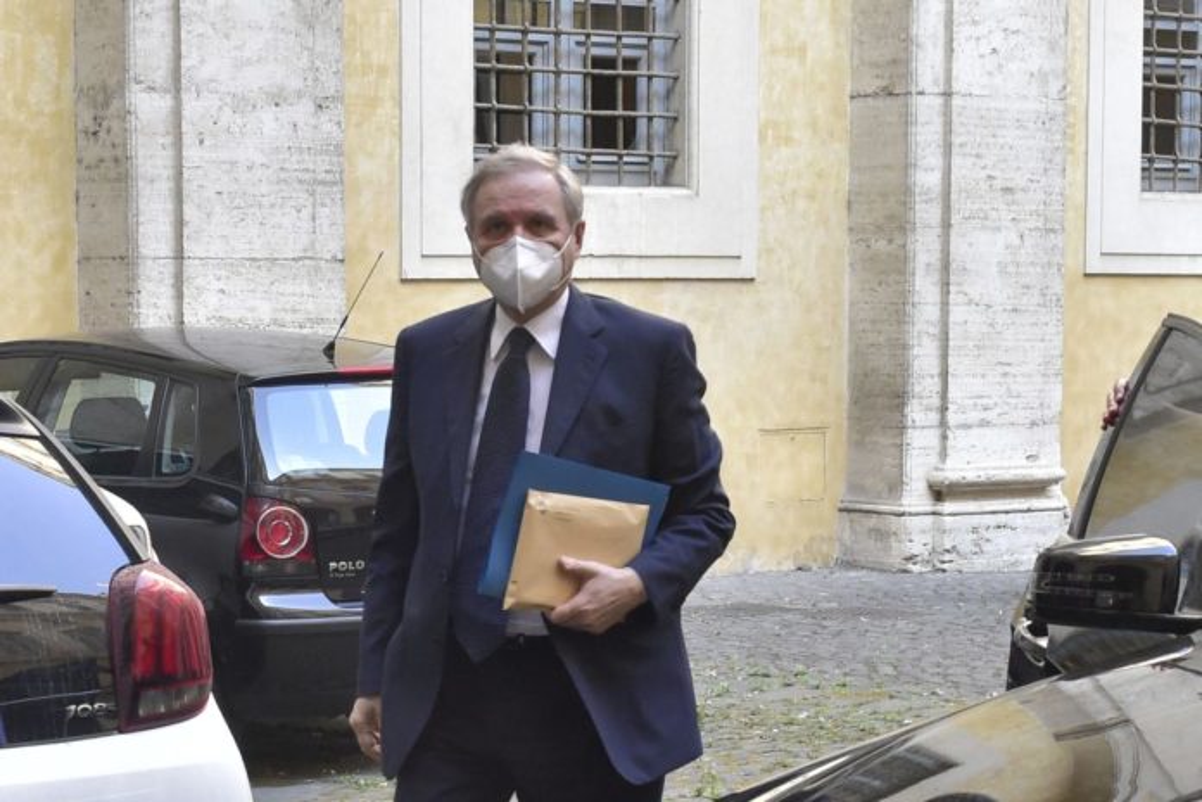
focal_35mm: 44
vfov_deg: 30.5
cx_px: 601
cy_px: 401
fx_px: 1469
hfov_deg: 44.5
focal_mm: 44
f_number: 11
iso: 4000
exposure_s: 1/250
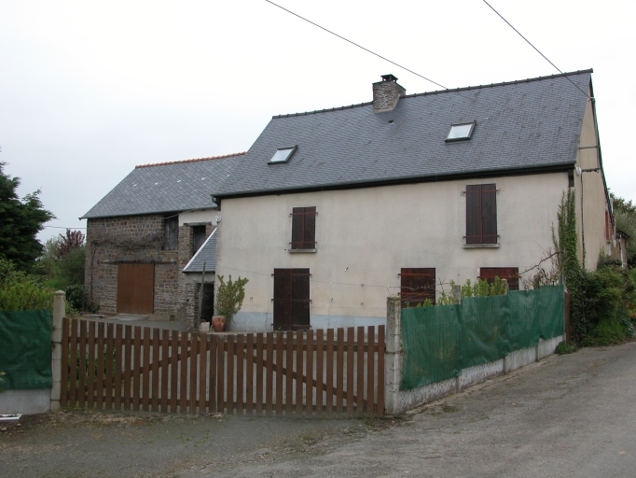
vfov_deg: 40.7
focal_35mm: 35
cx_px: 318
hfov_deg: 52.6
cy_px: 239
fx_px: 643
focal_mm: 8.9
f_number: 4
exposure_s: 1/136
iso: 100
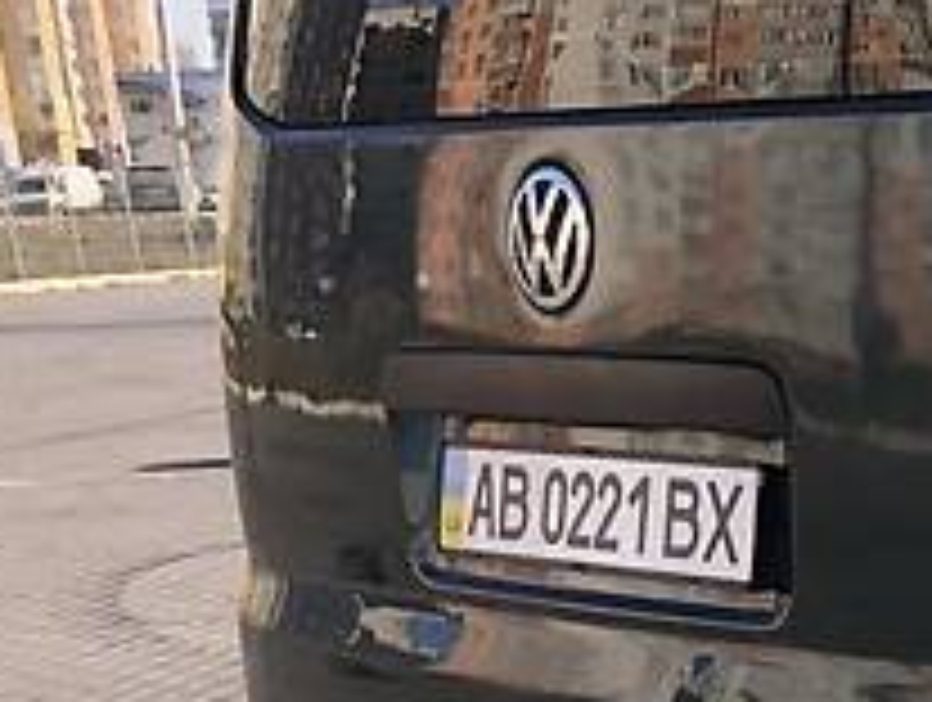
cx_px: 1625
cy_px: 864
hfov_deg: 15.8
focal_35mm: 108
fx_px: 2913
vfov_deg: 13.3
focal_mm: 4
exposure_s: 1/1021
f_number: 1.8
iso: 20
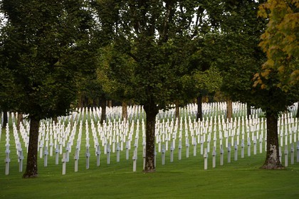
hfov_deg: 10.3
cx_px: 150
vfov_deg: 6.9
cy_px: 100
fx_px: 1661
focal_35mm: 200
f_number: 8
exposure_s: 1/160
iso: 400
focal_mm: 200
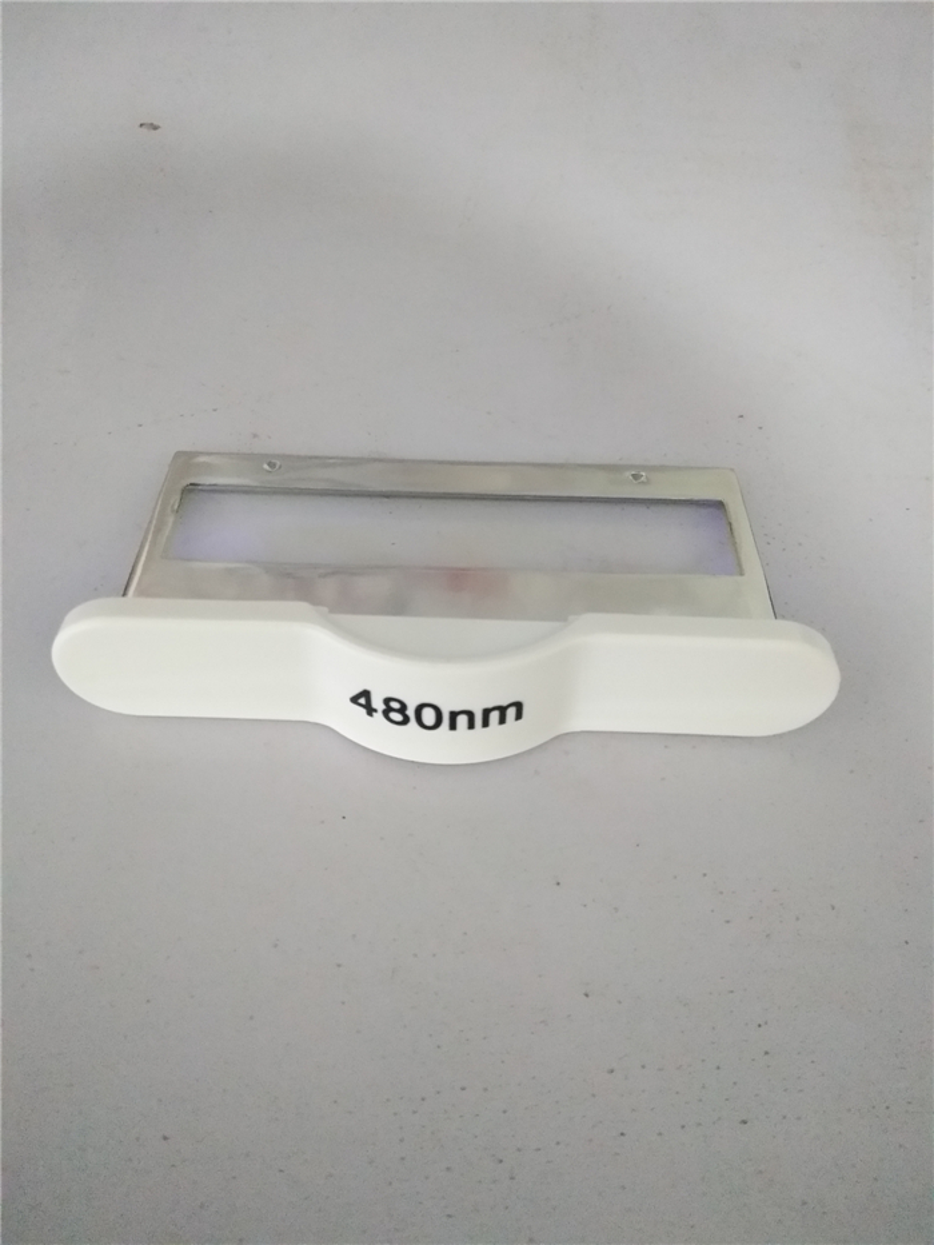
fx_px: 755
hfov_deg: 63.5
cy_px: 622
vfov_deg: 79.0
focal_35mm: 21
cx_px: 467
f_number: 2.2
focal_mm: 3.66
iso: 751
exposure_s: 1/33.3
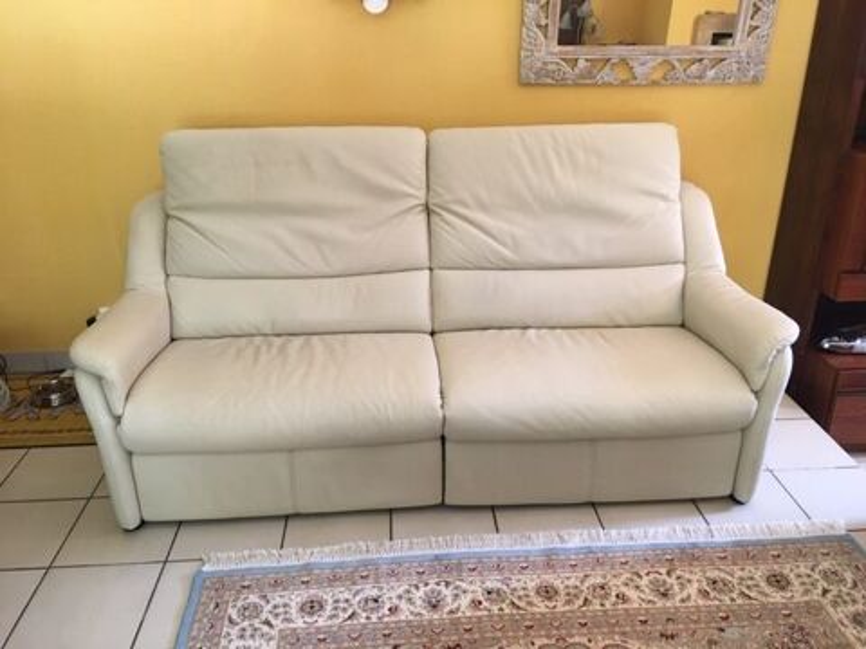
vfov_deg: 48.2
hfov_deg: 61.7
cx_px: 433
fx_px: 726
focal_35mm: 29
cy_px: 324
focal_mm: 4.15
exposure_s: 1/33
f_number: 2.2
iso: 160
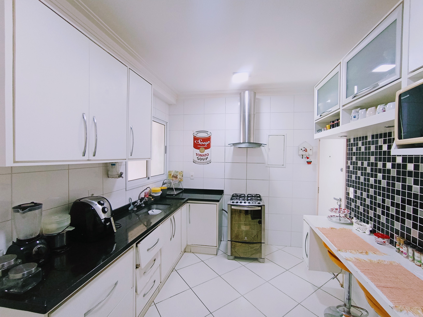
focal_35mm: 16
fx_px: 196
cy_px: 158
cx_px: 212
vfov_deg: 78.1
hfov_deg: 94.5
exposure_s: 1/40
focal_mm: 1.65
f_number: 2.2
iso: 178
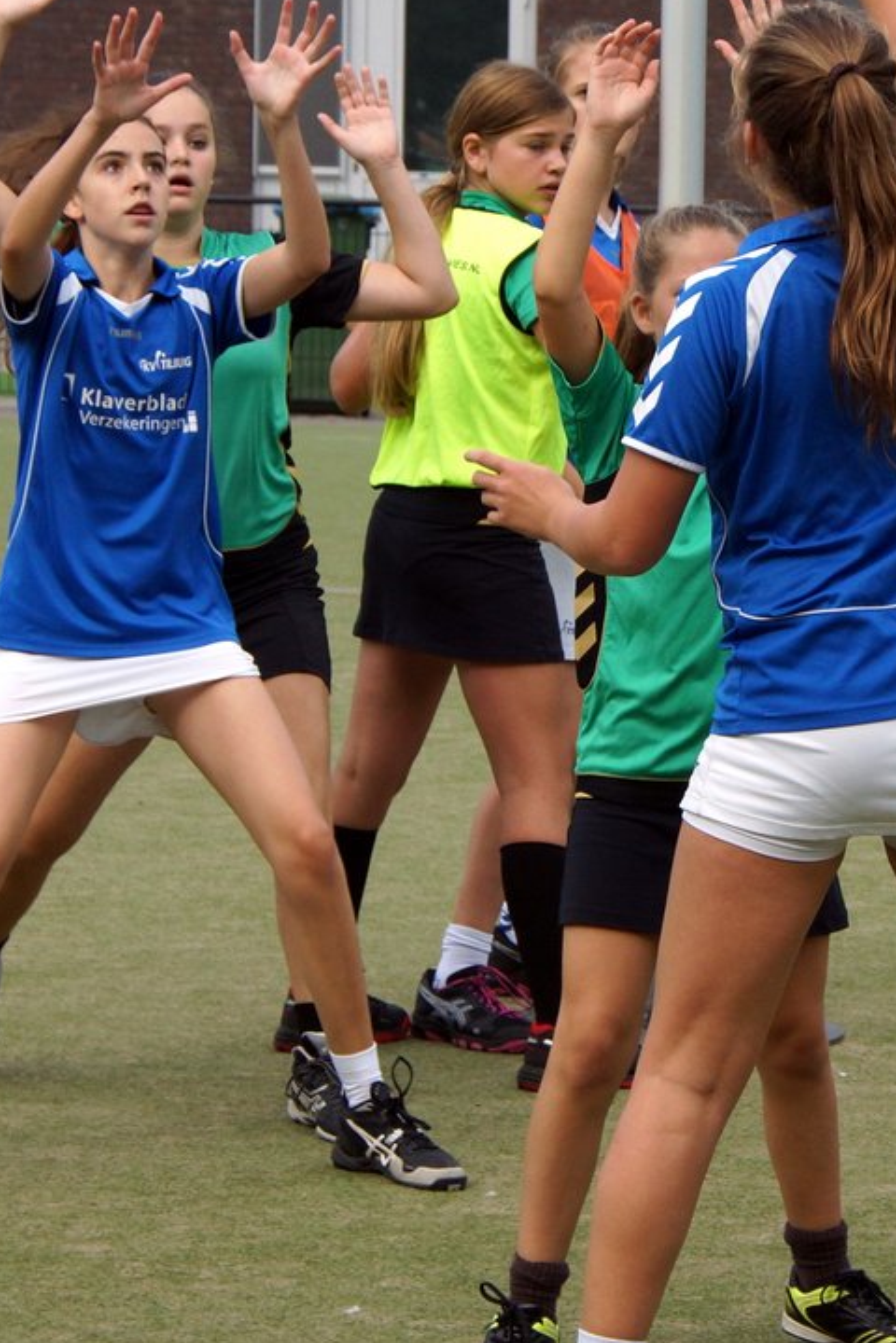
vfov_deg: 16.0
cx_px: 480
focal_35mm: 128
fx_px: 4778
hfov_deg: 10.7
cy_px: 395
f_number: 7.1
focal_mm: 60
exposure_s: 1/1000
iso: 400
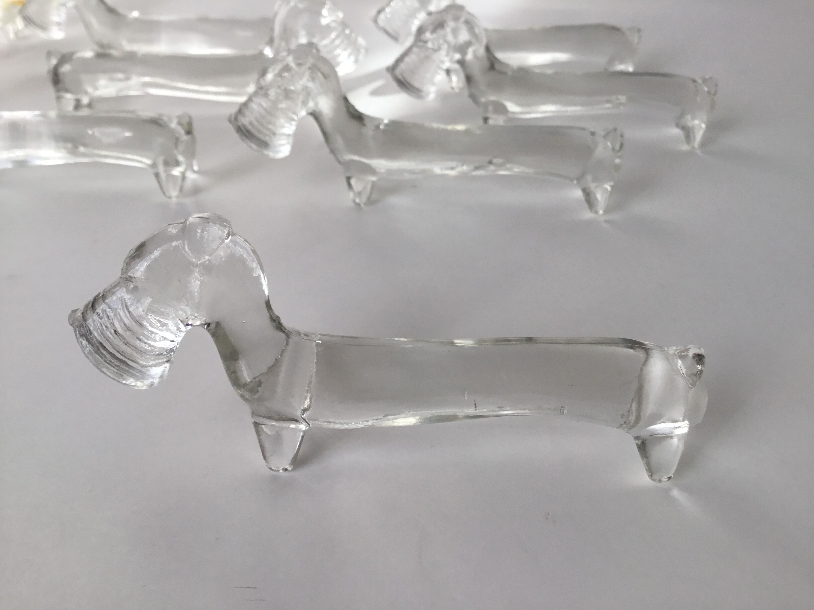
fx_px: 729
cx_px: 407
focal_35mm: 31
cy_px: 305
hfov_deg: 58.4
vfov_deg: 45.4
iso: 25
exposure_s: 1/106
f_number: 2.4
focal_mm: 3.3
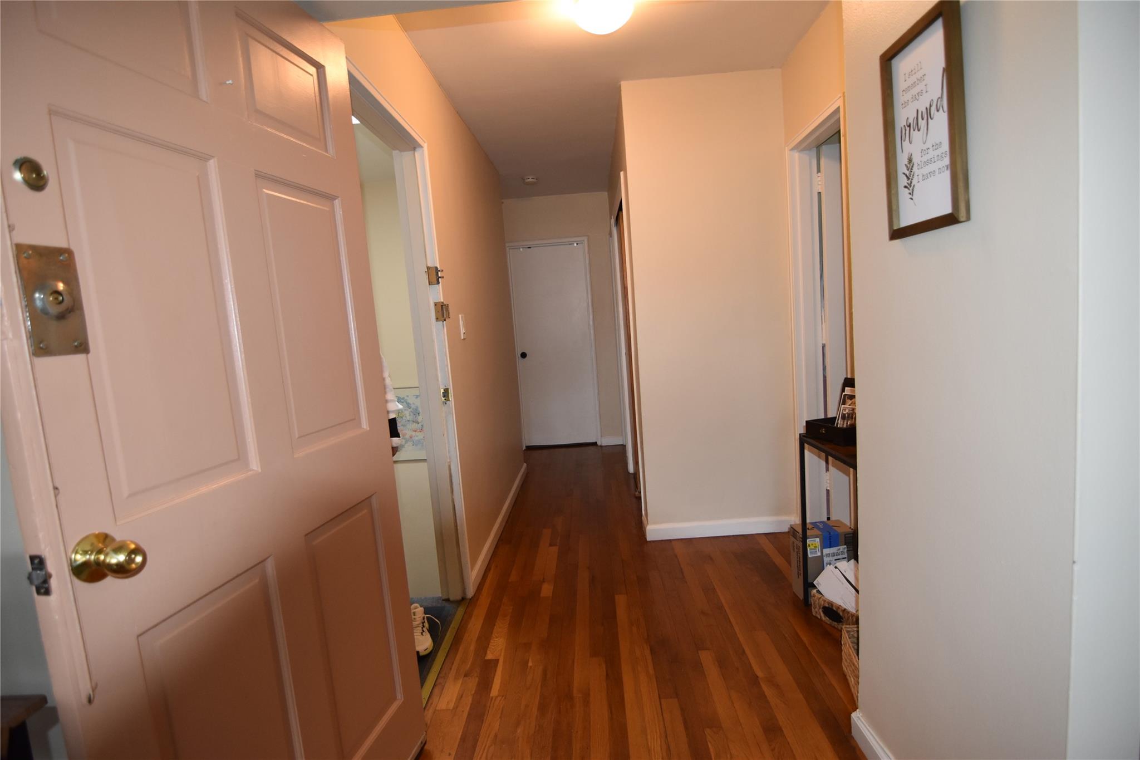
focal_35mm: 18
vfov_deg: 67.4
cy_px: 380
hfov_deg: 90.0
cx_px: 570
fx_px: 570
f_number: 2.8
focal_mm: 12
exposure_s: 1/160
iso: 800
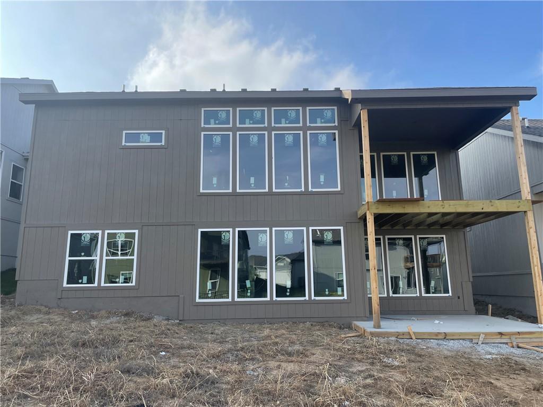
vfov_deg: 53.1
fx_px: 408
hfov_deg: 67.3
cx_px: 272
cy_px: 204
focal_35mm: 26
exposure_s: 1/1553
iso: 32
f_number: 1.6
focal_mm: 4.2
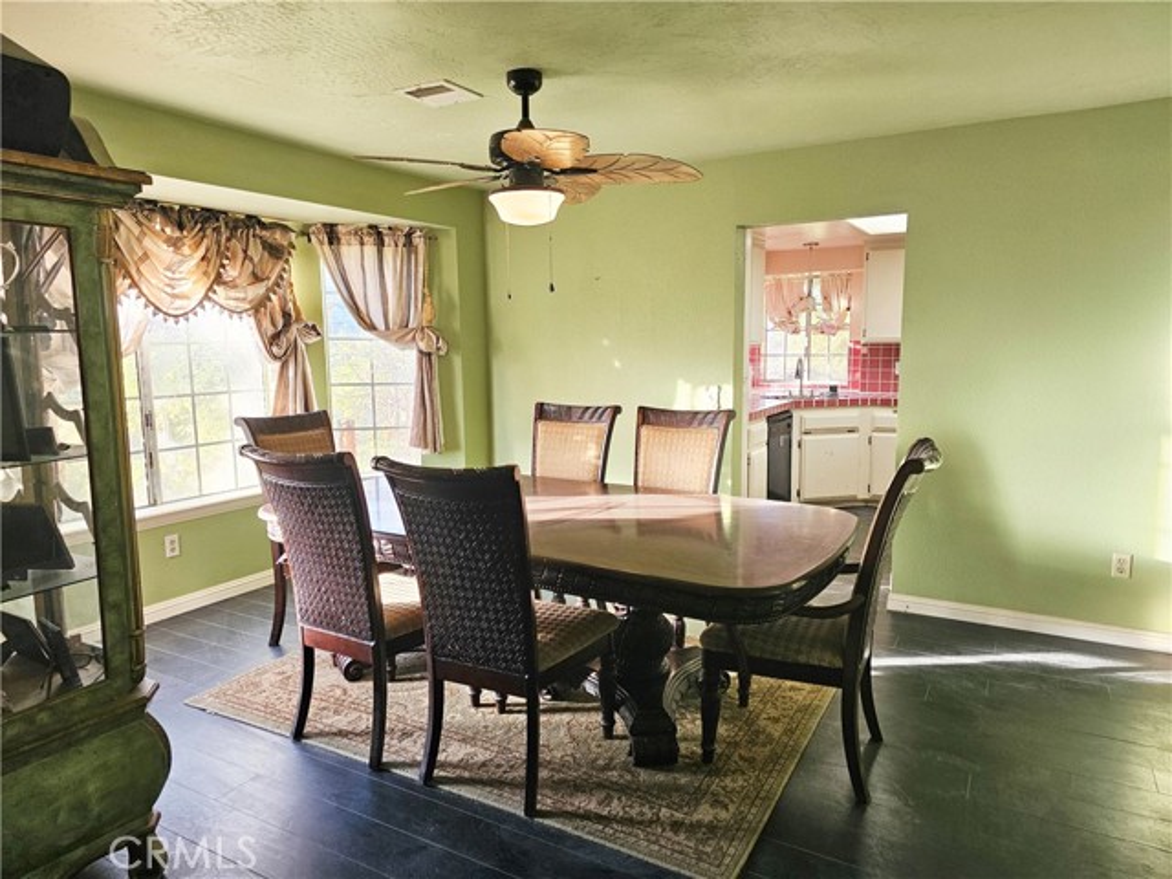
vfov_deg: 58.9
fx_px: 779
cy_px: 440
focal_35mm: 23
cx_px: 586
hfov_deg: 73.9
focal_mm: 6.3
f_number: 1.7
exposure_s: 1/170
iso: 250
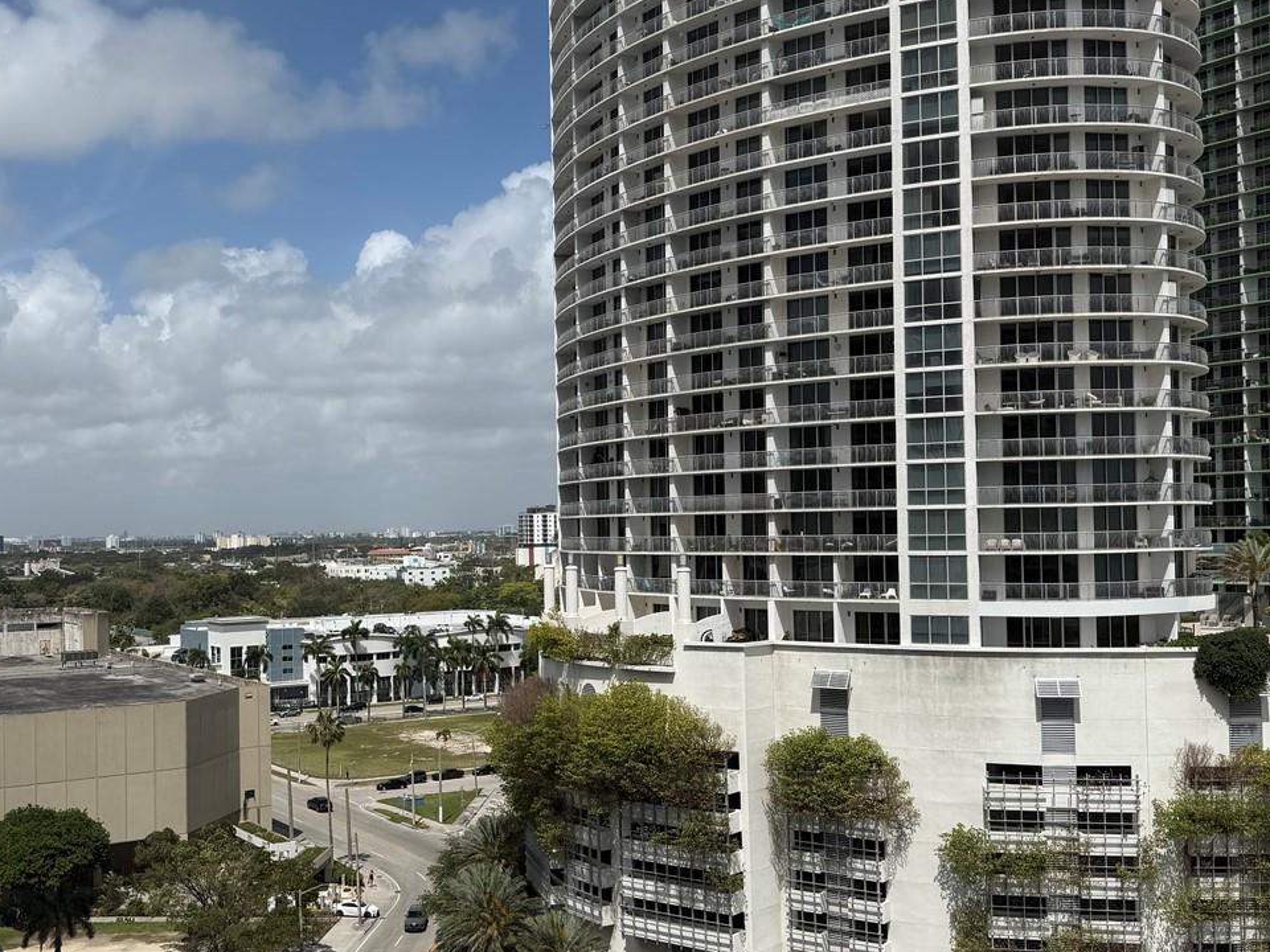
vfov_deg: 35.9
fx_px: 1468
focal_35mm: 40
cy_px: 504
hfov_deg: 46.4
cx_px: 474
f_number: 1.78
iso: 80
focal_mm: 6.76
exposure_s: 1/9091
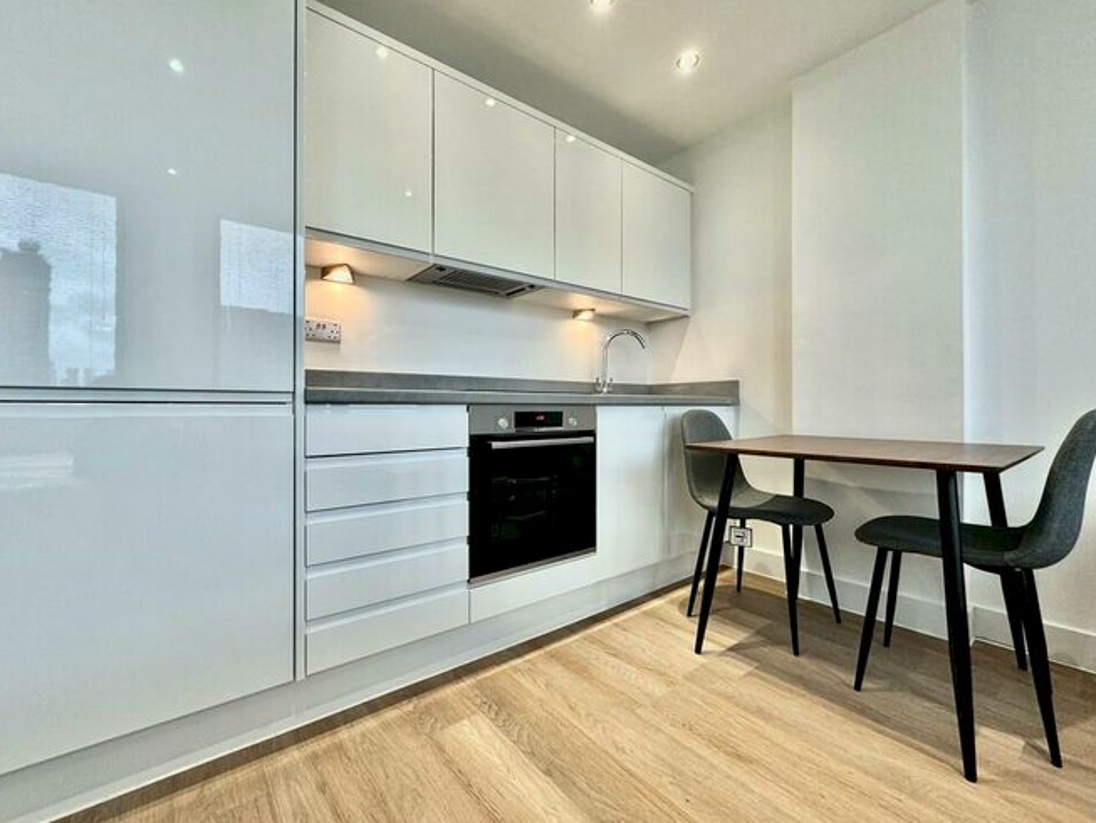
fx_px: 475
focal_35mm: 15
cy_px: 406
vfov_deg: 81.8
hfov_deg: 98.0
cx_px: 515
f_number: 2.2
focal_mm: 2.22
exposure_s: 1/100
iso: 125
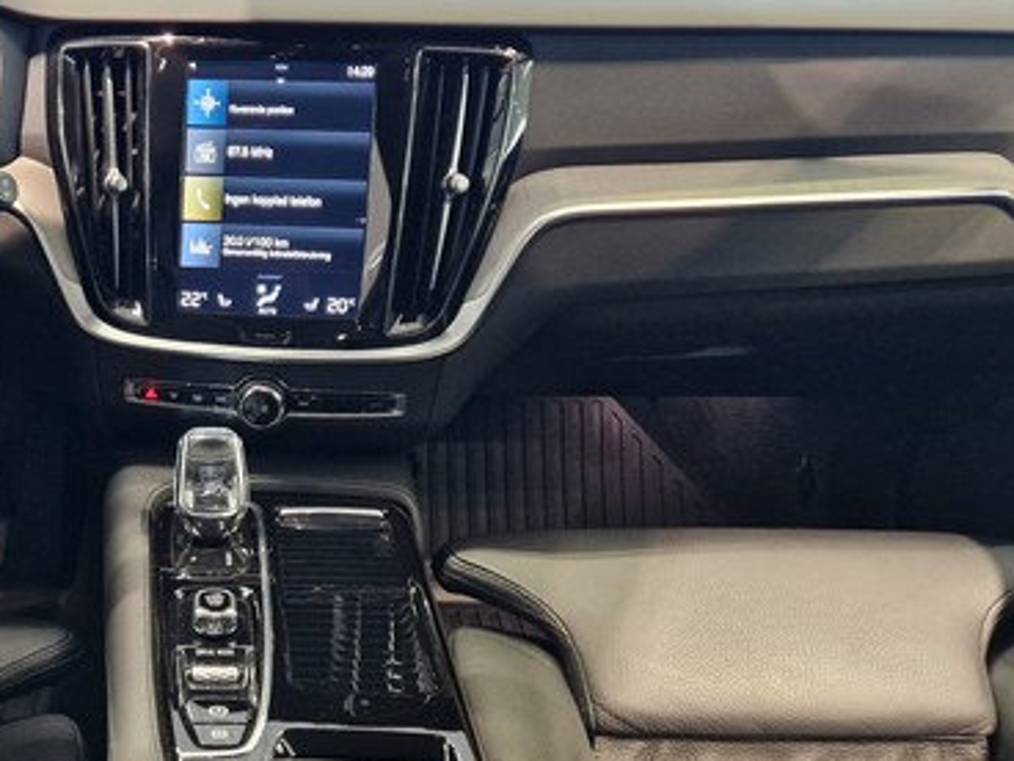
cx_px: 179
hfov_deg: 44.2
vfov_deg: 35.9
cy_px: 449
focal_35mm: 40
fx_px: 1172
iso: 500
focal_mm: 5.4
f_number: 1.8
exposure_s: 1/100
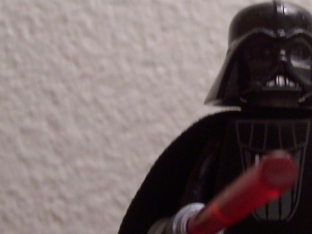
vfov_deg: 15.1
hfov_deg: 19.8
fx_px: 883
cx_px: 260
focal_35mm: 98
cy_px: 107
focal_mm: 5.6
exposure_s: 1/30
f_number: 2.8
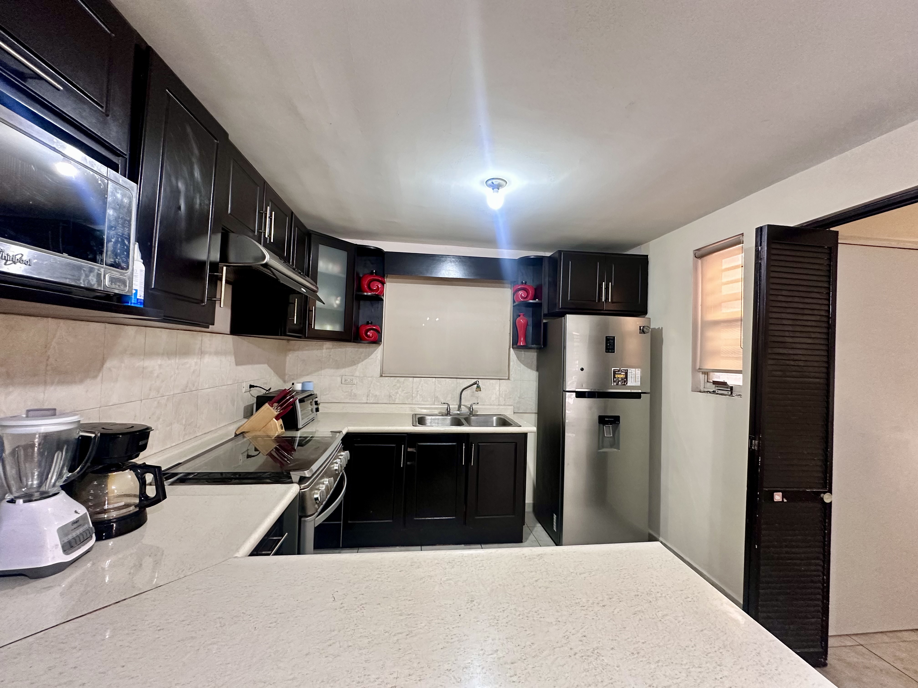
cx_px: 459
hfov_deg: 102.1
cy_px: 344
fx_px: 371
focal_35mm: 14
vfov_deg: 85.7
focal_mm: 2.22
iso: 320
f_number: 2.2
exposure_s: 1/60
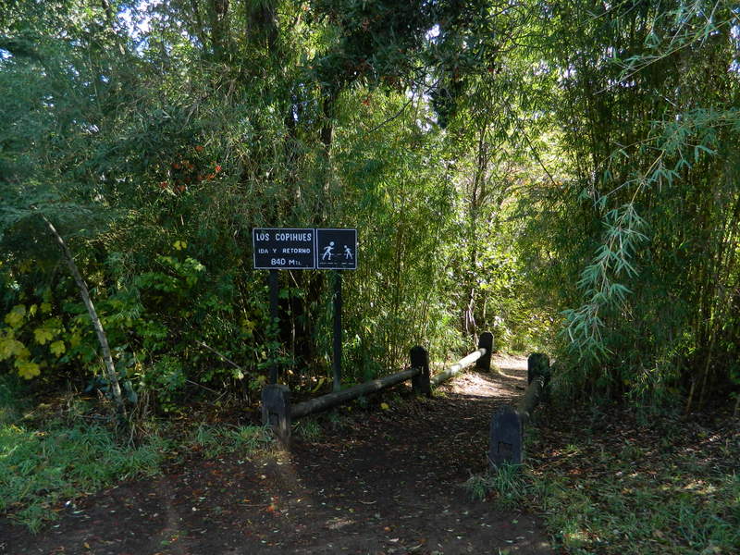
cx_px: 370
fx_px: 534
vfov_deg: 54.9
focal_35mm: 25
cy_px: 278
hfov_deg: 69.4
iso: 80
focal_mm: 4.5
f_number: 3.1
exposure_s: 1/60
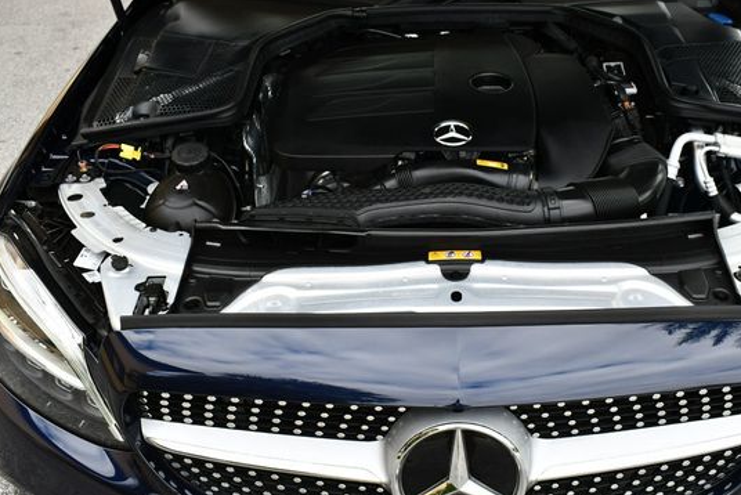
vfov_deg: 31.2
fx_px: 886
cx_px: 434
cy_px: 248
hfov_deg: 45.2
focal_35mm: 43
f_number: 5.6
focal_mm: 18
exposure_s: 1/250
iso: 220
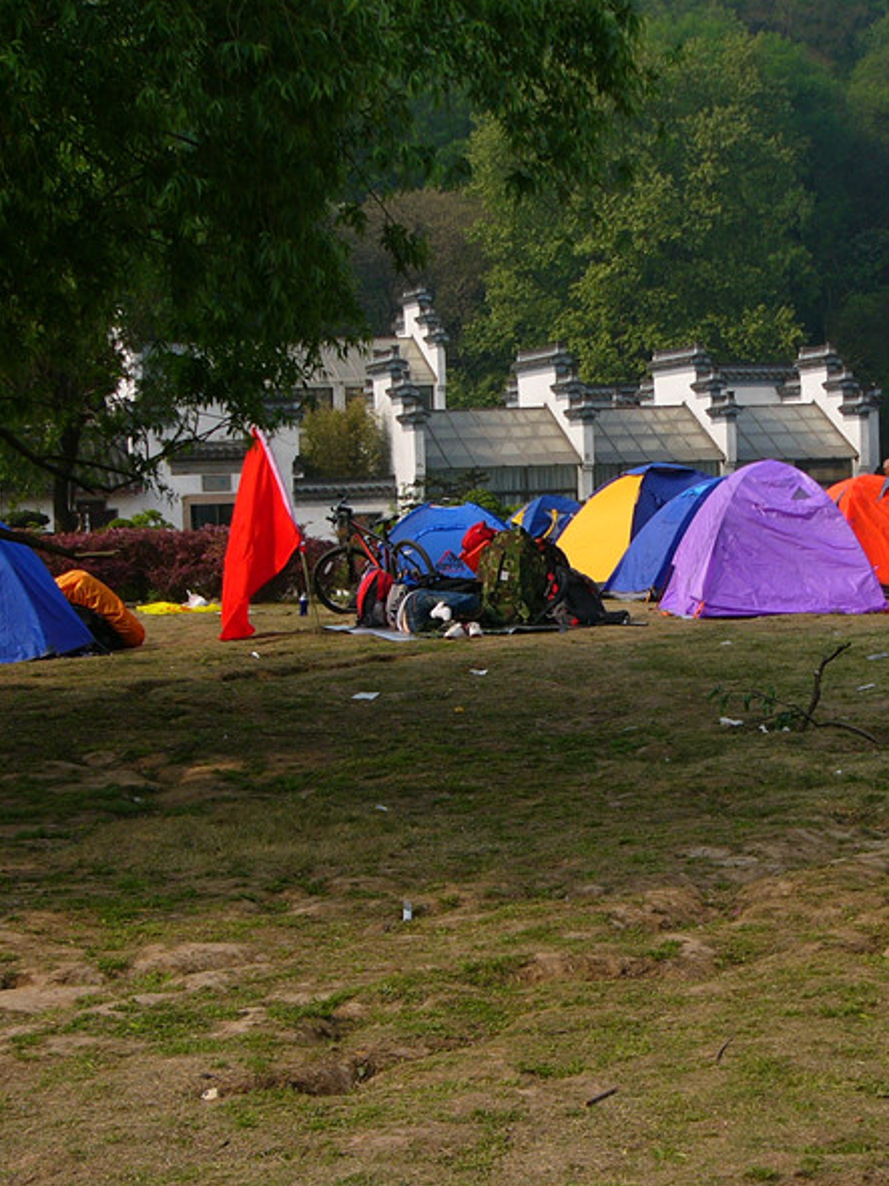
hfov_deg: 16.7
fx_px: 3014
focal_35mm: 88
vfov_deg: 22.3
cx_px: 594
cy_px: 587
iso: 50
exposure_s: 1/500
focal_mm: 10.8
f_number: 4
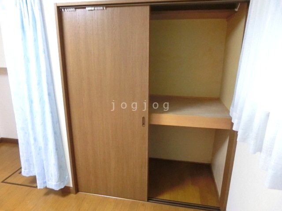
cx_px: 141
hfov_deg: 71.6
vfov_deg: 56.8
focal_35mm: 24
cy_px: 106
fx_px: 196
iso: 800
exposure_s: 1/50
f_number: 3
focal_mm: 4.24
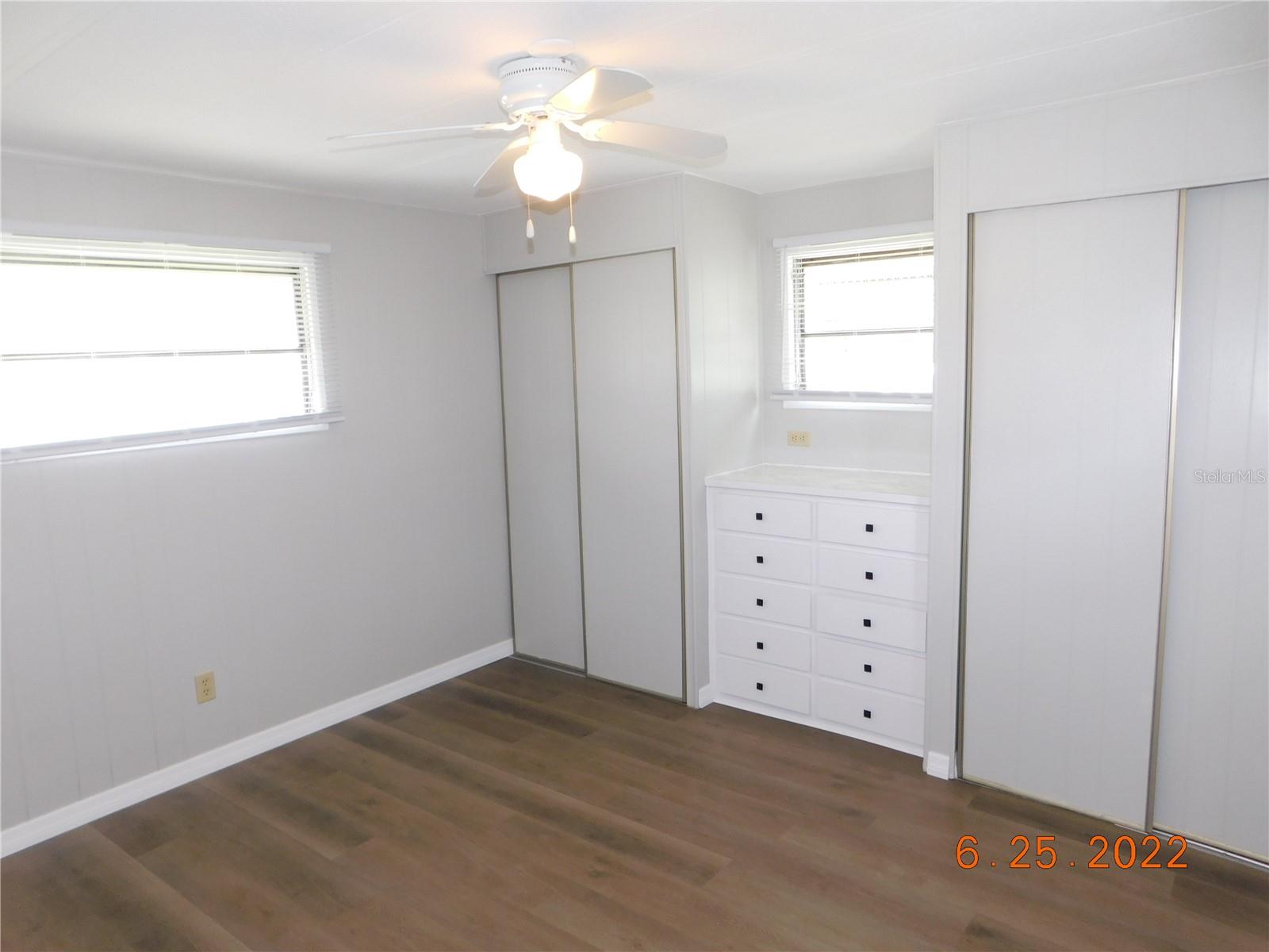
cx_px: 634
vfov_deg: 58.9
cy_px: 476
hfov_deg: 73.9
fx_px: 843
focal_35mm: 23
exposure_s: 1/30
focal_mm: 4
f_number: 3
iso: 140
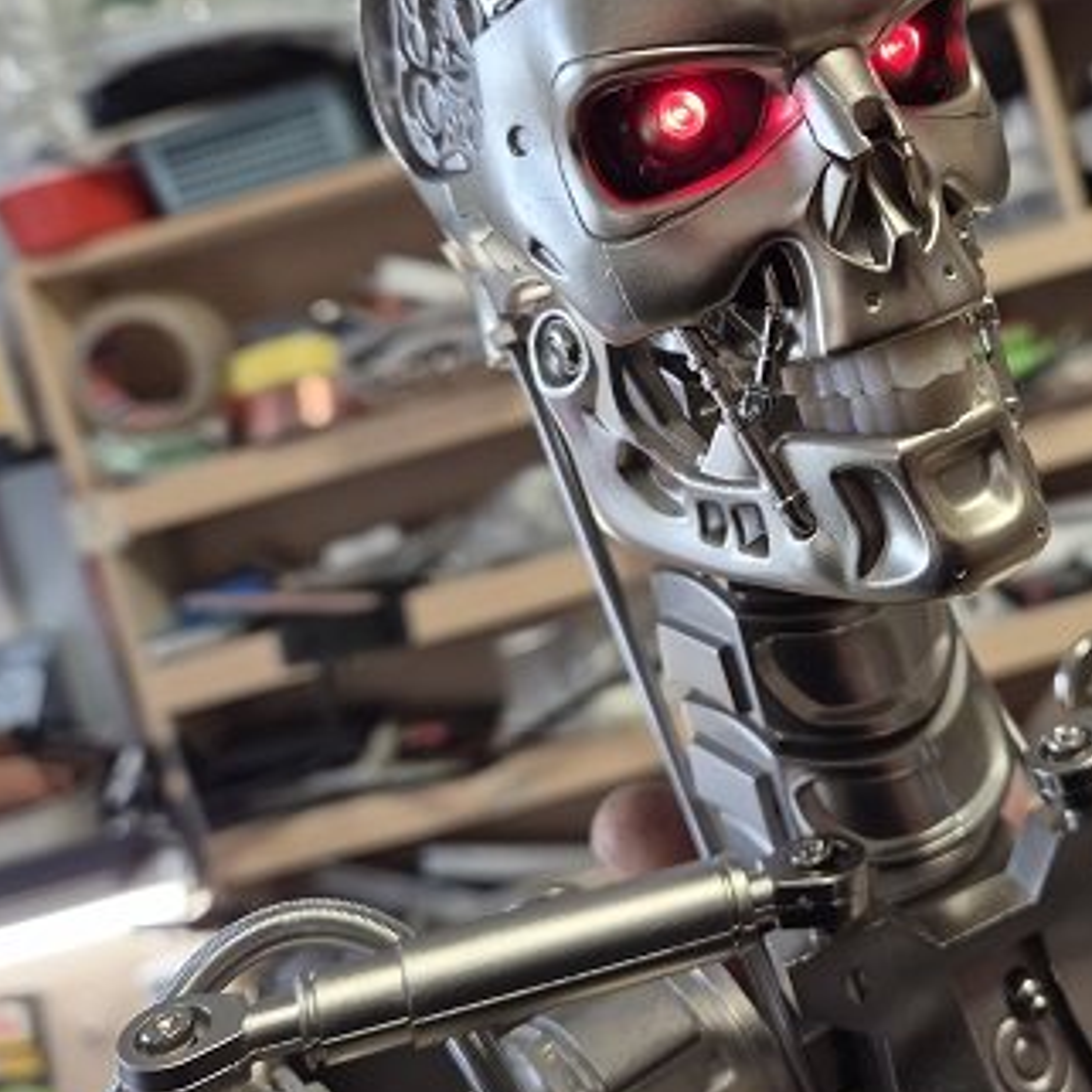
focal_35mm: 38
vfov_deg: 43.4
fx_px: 1356
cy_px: 381
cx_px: 769
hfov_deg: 43.0
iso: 100
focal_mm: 5.4
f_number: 1.8
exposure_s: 1/100
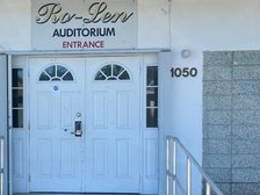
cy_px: 135
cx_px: 45
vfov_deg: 21.2
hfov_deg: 27.5
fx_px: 518
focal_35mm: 69
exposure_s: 1/949
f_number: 1.5
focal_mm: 5.7
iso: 50
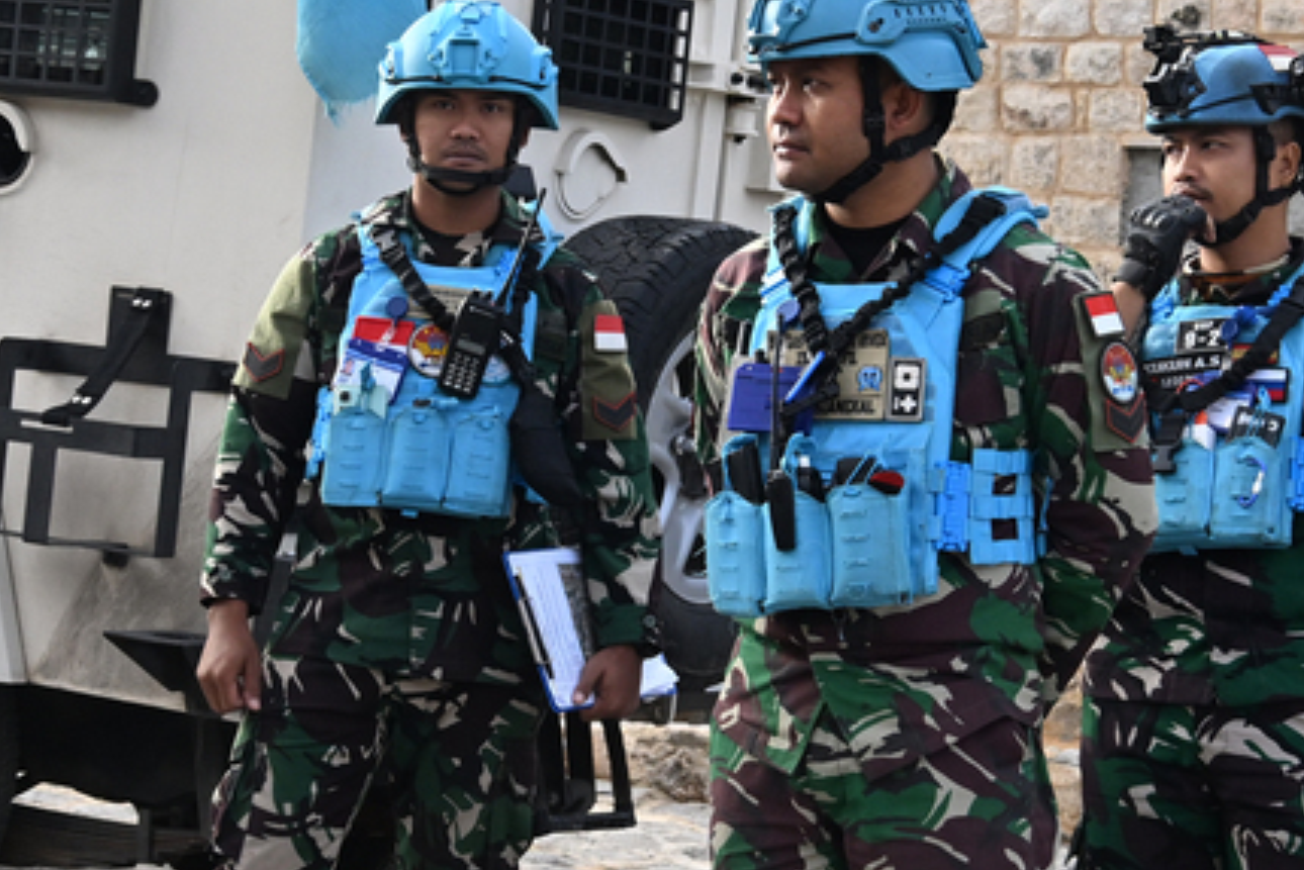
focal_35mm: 92
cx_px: 788
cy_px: 343
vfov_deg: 14.9
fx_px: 3333
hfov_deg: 22.1
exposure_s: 1/400
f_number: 8
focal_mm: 33
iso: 800
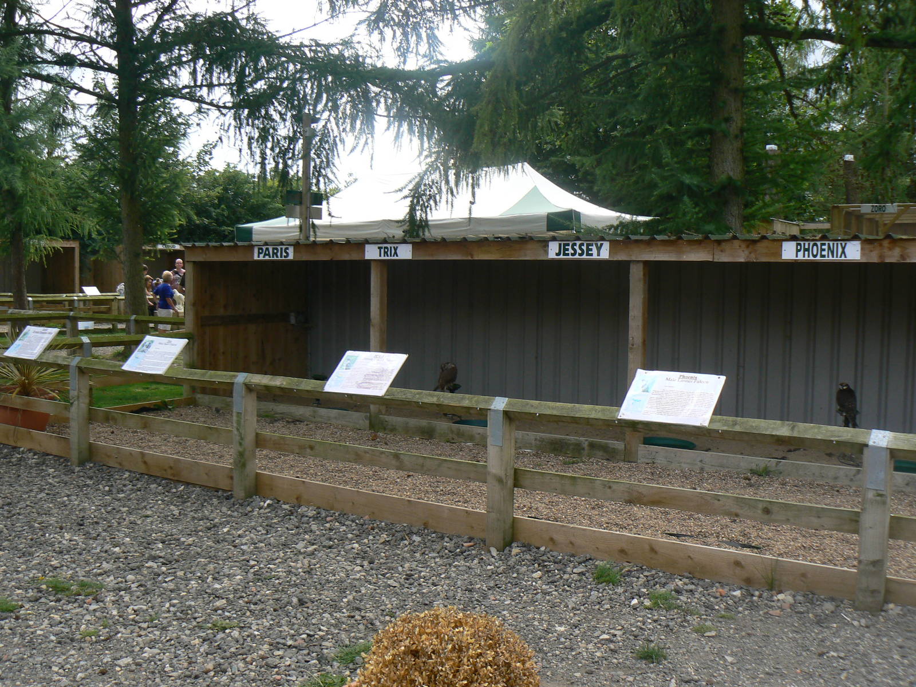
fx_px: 953
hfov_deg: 51.4
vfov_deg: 39.7
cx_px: 458
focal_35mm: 36
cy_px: 344
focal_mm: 6
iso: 80
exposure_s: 1/160
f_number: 5.6
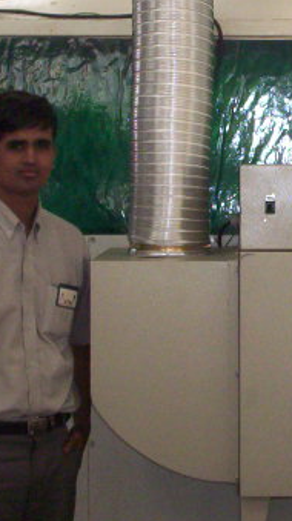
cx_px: 272
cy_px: 140
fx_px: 1380
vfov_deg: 21.2
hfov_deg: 12.0
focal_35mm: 100
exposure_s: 1/60
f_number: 4.5
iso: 140
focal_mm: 4.99
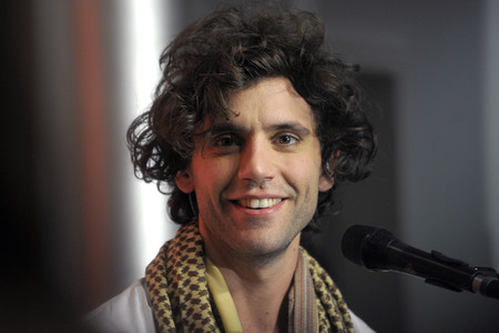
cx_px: 250
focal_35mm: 278
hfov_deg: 7.4
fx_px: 3846
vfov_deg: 5.0
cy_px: 166
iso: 800
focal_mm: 185
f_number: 2.8
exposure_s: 1/160
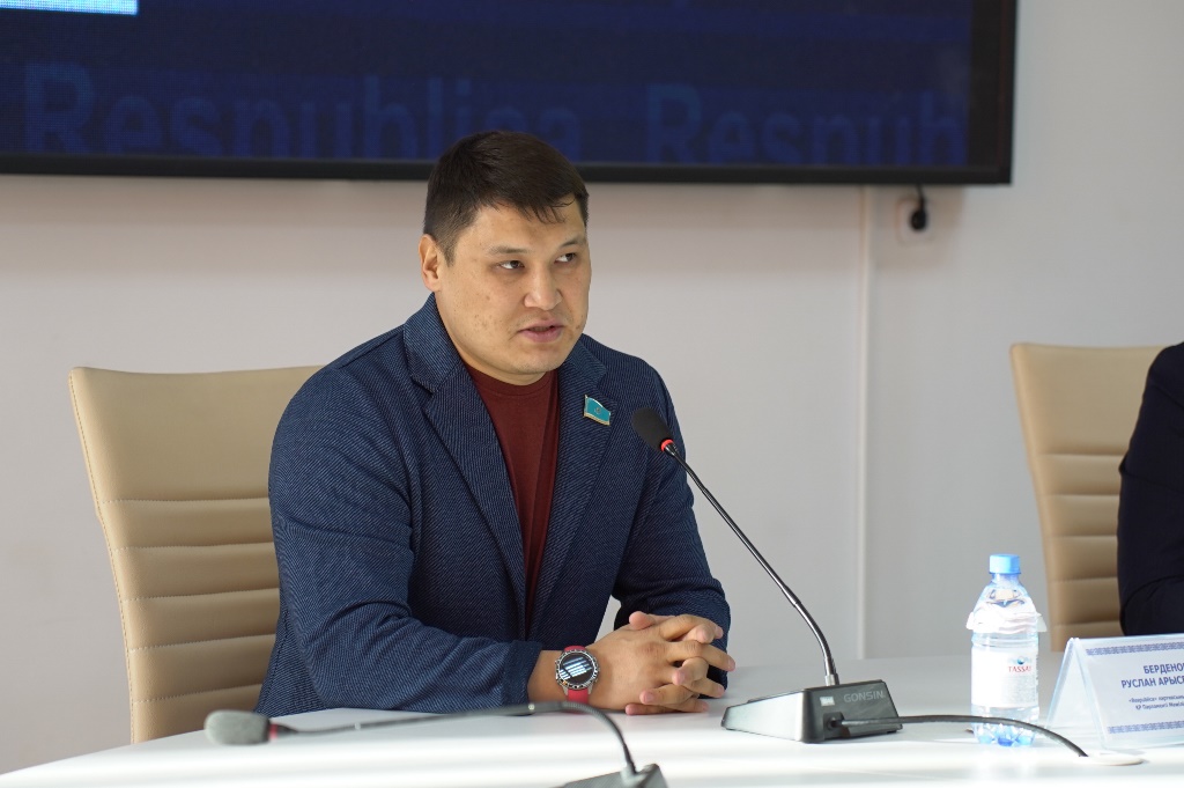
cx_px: 592
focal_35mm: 112
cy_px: 394
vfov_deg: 12.2
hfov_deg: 18.3
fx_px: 3681
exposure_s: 1/160
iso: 250
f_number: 2.8
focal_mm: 75
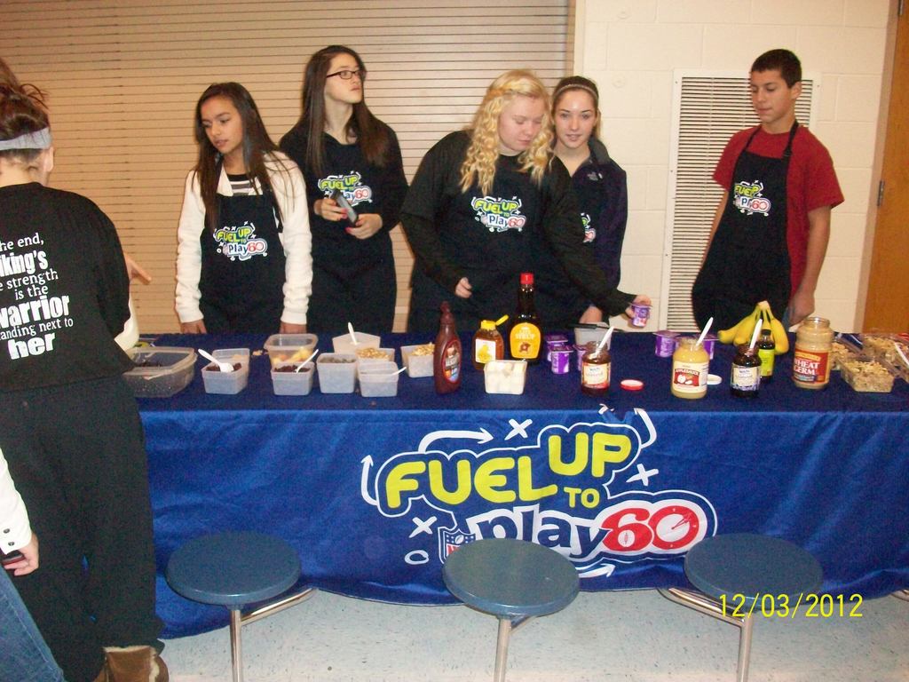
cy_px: 341
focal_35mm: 34
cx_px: 454
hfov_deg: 54.0
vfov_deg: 41.8
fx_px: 893
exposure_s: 1/60
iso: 400
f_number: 2.8
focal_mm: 5.7
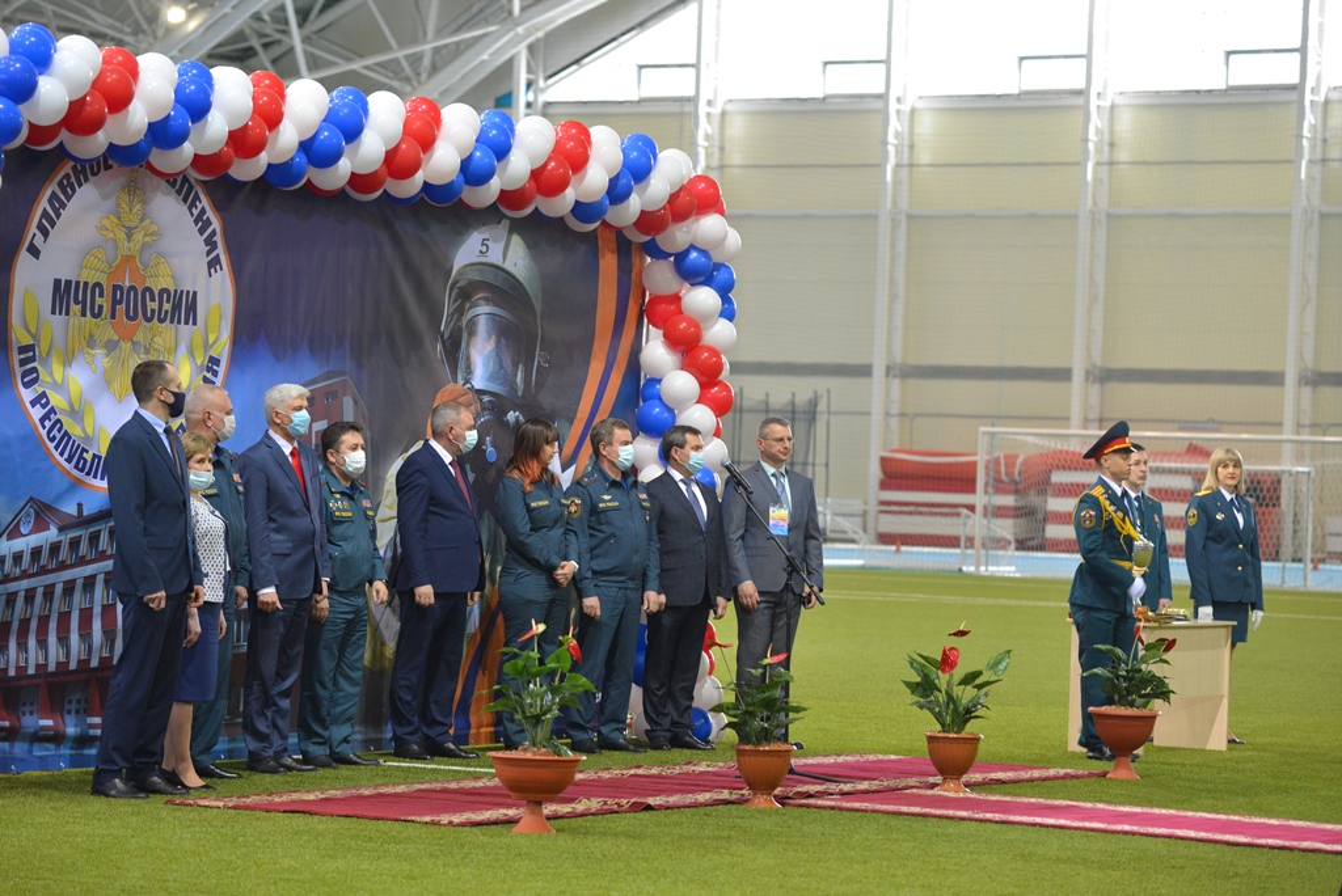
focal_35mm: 122
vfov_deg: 11.3
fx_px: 4550
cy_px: 448
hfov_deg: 16.8
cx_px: 671
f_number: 4
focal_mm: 122
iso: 1600
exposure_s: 1/160
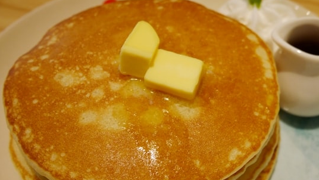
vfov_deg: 26.0
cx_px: 197
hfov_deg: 44.2
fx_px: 389
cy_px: 108
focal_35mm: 46
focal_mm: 17
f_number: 4
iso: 1000
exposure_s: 1/60
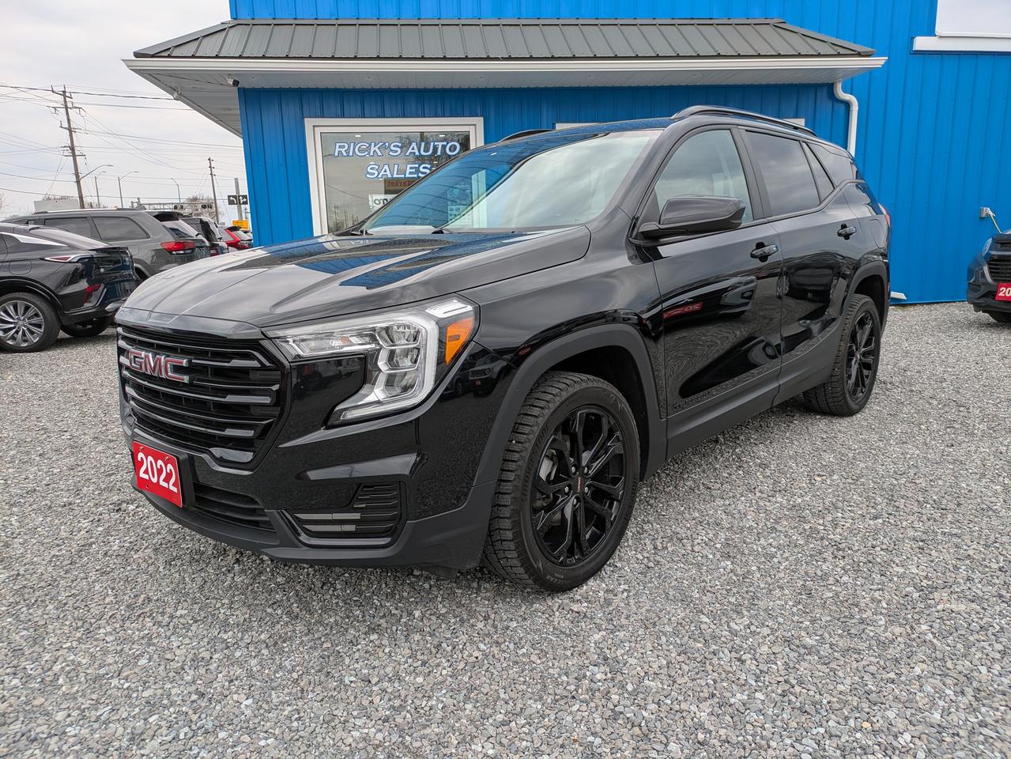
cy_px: 380
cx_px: 506
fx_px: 730
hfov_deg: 69.4
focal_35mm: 25
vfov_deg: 54.9
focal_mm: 5.43
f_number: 1.89
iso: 44
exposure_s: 1/697
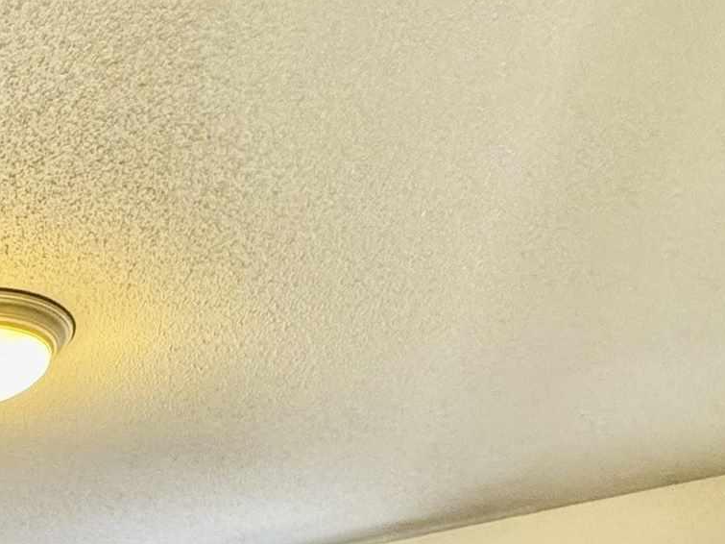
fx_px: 1194
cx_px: -62
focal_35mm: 57
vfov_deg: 20.4
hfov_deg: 30.4
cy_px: 899
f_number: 2.2
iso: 200
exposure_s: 1/60
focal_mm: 2.22
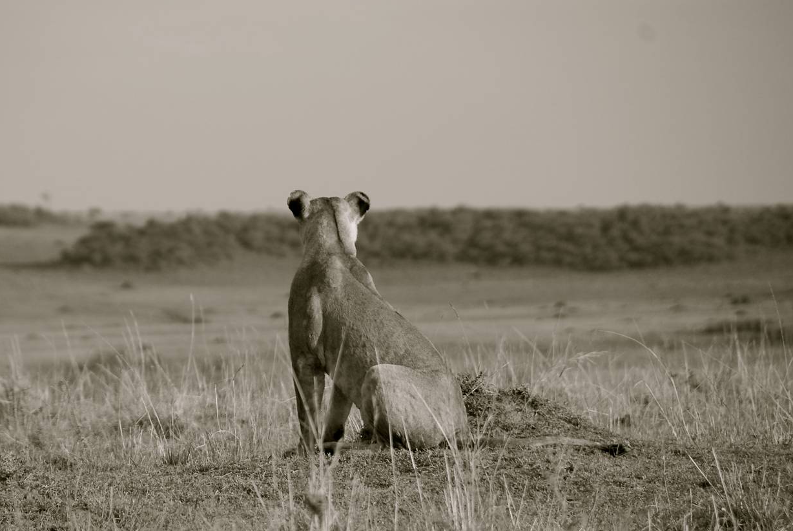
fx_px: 8623
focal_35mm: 391
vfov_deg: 3.5
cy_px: 320
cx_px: 288
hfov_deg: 5.3
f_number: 5.6
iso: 200
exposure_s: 1/400
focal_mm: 200
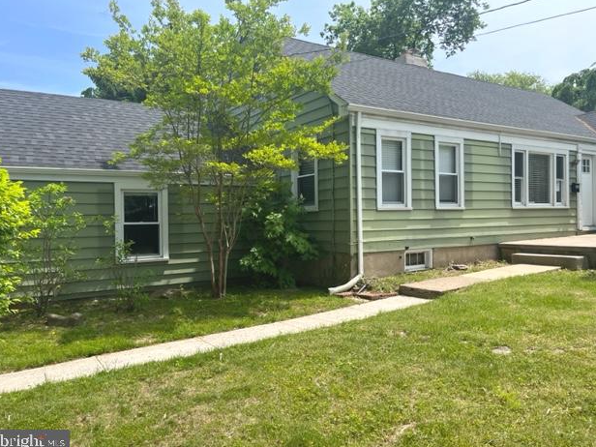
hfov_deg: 65.3
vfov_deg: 51.4
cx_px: 304
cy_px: 223
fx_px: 465
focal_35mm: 27
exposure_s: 1/1647
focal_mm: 5.1
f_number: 1.6
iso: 50
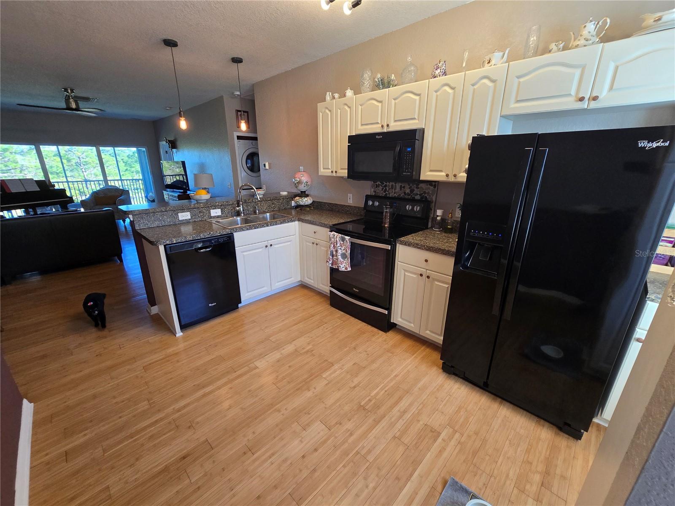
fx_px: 253
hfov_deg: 106.2
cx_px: 338
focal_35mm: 13
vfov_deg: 89.9
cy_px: 253
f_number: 2.2
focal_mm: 2.2
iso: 100
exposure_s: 1/60
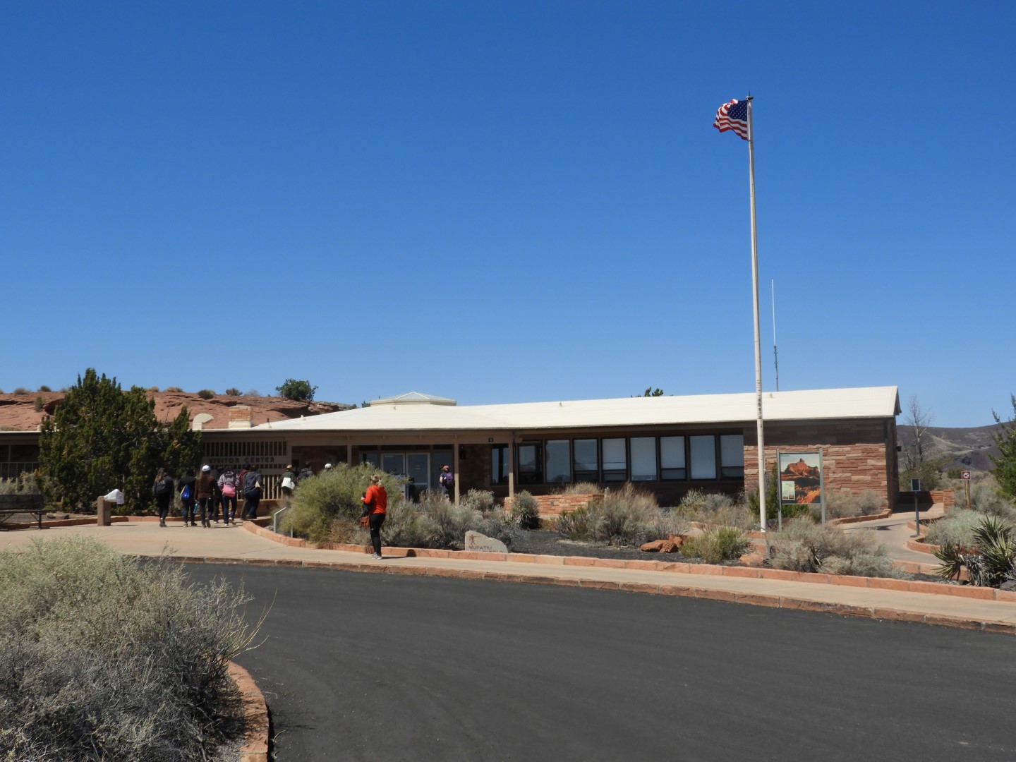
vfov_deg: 36.0
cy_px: 381
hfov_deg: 46.8
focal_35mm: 40
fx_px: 1174
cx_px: 508
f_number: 3.8
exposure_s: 1/1600
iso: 100
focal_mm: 7.2
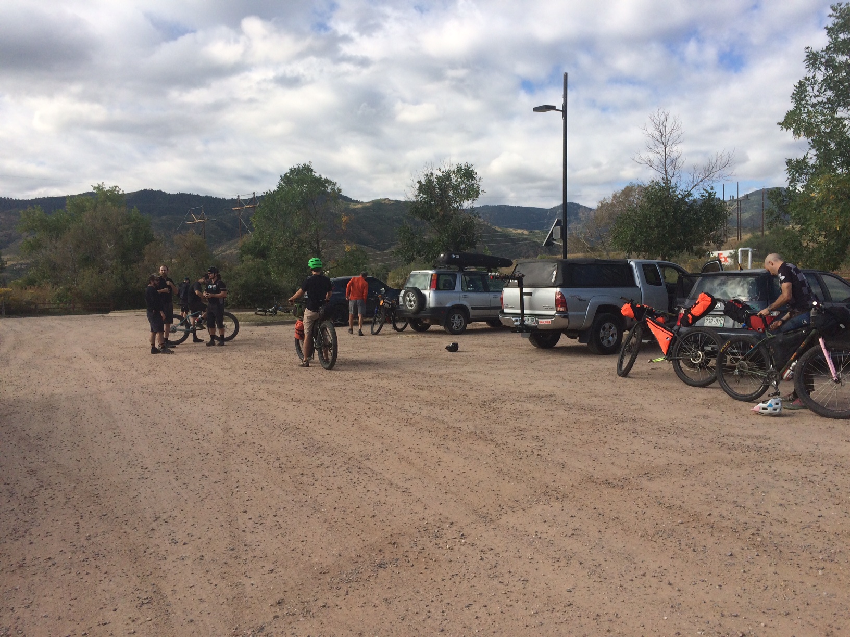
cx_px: 425
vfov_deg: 48.2
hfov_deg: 61.7
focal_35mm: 29
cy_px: 318
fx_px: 712
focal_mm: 4.15
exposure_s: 1/2283
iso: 32
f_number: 2.2
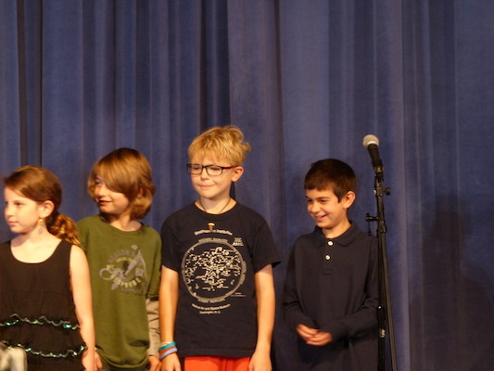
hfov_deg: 4.9
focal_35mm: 406
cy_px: 186
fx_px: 5795
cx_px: 247
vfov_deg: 3.7
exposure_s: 1/8
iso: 400
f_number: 8
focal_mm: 73
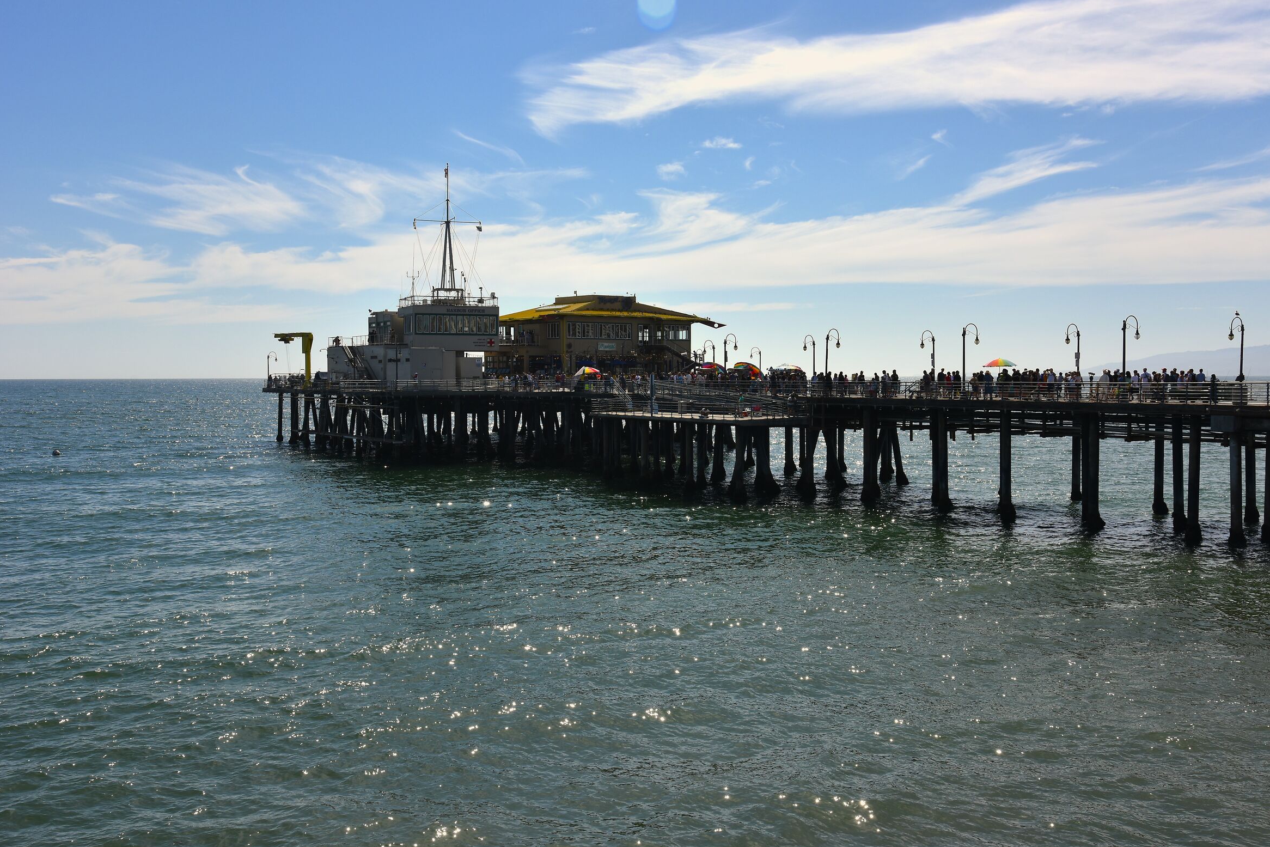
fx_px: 1235
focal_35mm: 35
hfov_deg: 54.4
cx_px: 652
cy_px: 419
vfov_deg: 37.9
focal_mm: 34
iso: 160
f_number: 10
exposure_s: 1/500
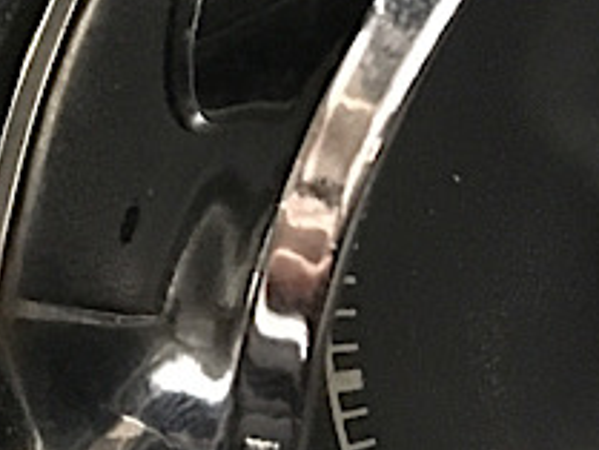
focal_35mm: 111
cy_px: -284
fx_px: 1922
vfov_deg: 12.5
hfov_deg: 16.1
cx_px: -321
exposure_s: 1/17
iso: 320
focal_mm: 4.15
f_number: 2.2
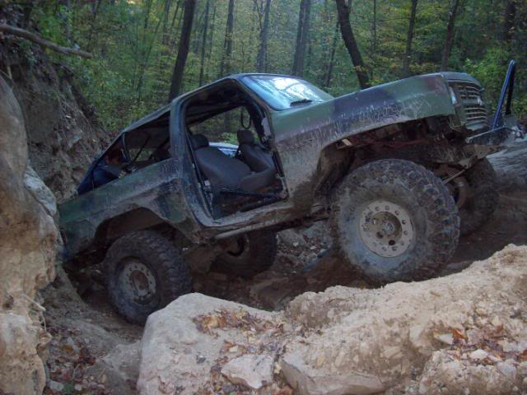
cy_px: 198
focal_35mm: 36
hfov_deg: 51.4
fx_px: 548
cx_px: 264
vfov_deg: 39.7
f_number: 2.7
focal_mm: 6
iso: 200
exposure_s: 1/64
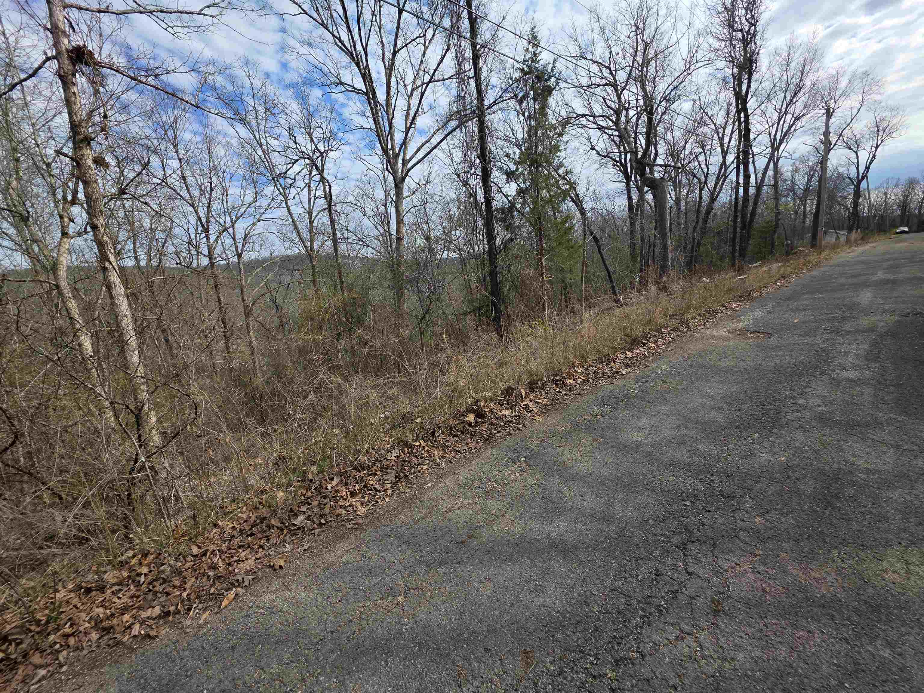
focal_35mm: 13
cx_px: 462
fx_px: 347
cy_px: 346
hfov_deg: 106.2
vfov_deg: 89.9
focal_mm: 2.2
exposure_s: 1/1654
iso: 40
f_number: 1.9
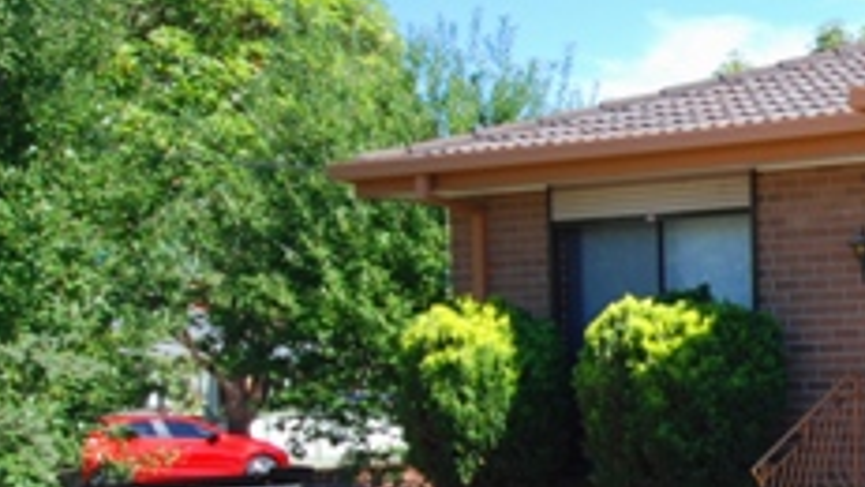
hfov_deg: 26.6
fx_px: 1501
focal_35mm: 65
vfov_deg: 18.2
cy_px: 412
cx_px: 1161
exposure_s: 1/320
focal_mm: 15
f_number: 5
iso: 200
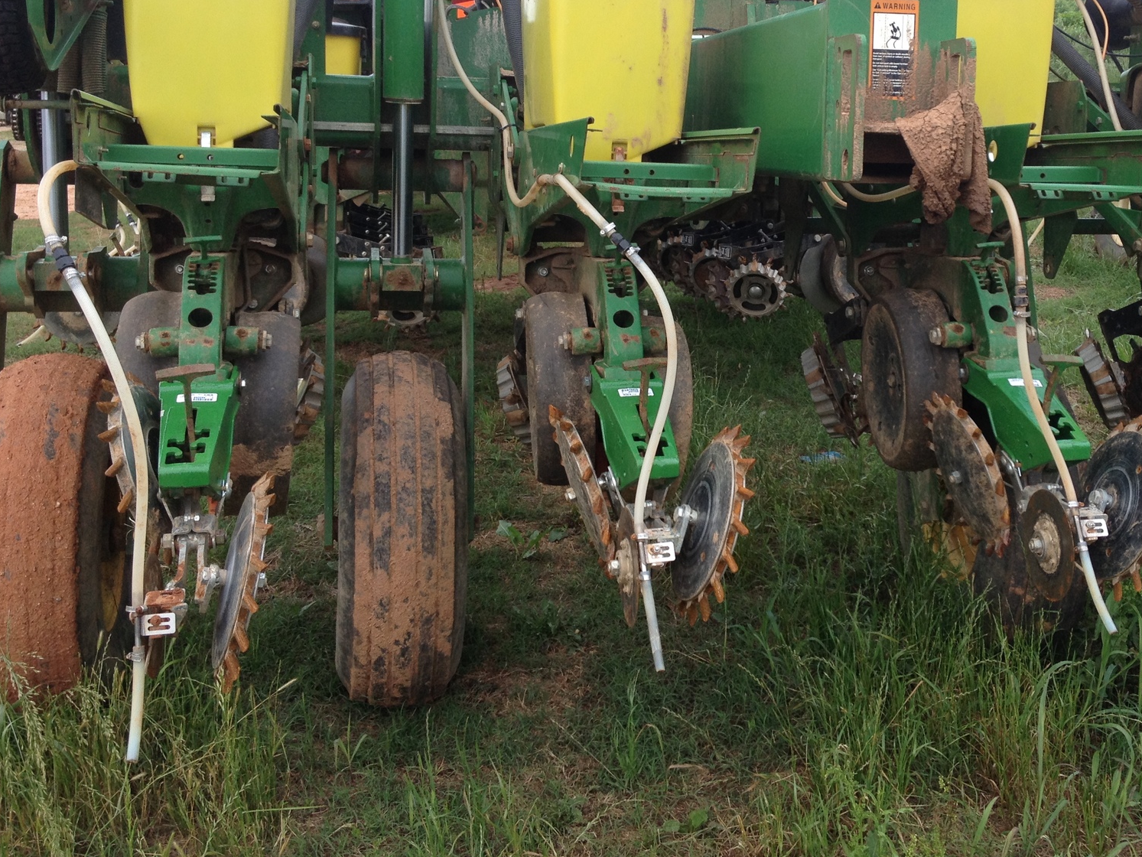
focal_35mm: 48
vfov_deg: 30.0
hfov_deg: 39.3
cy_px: 280
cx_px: 732
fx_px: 1584
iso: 50
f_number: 2.4
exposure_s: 1/480
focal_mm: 4.28
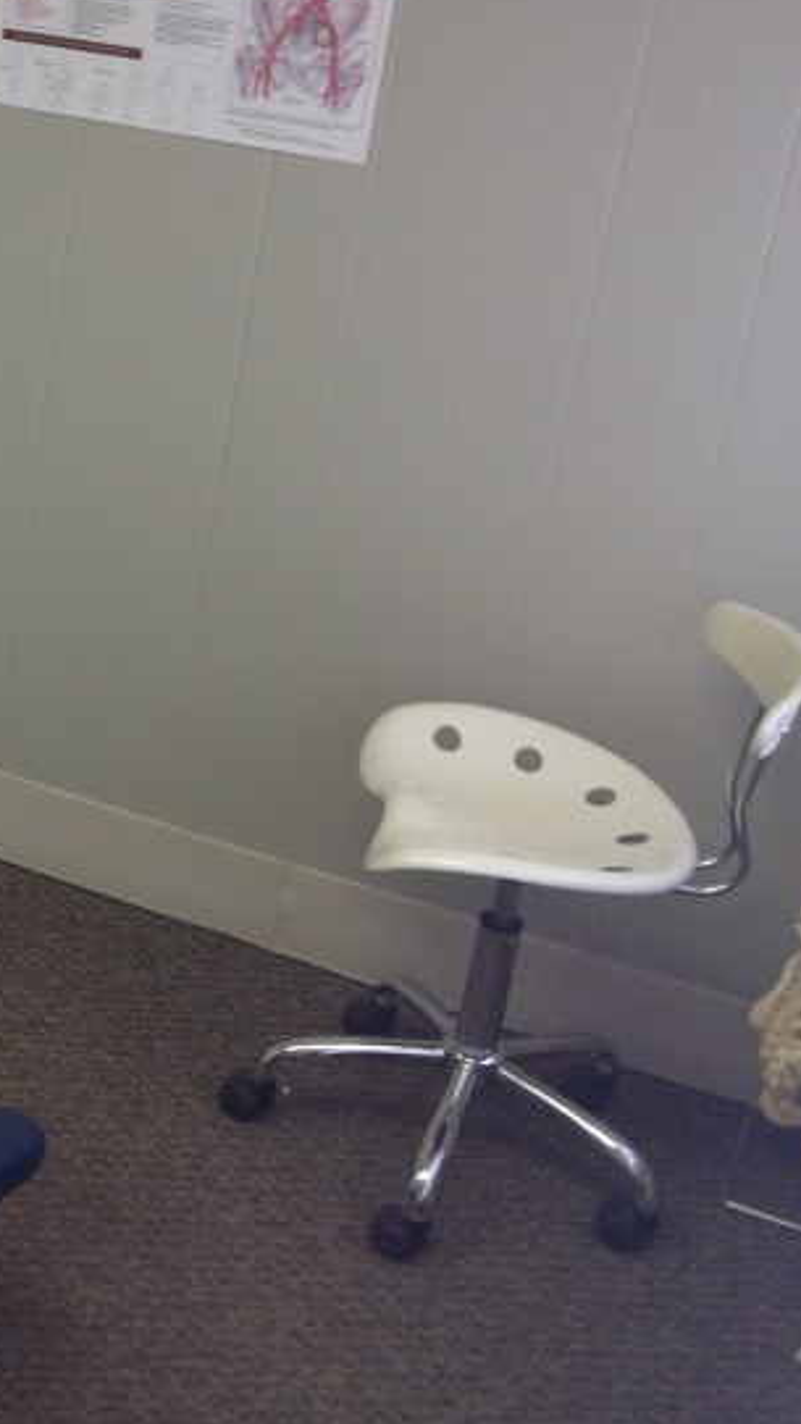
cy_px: 570
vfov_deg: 29.3
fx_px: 2718
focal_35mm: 72
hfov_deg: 15.4
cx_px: -439
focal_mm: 4.28
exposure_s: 1/24
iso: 50
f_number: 2.4
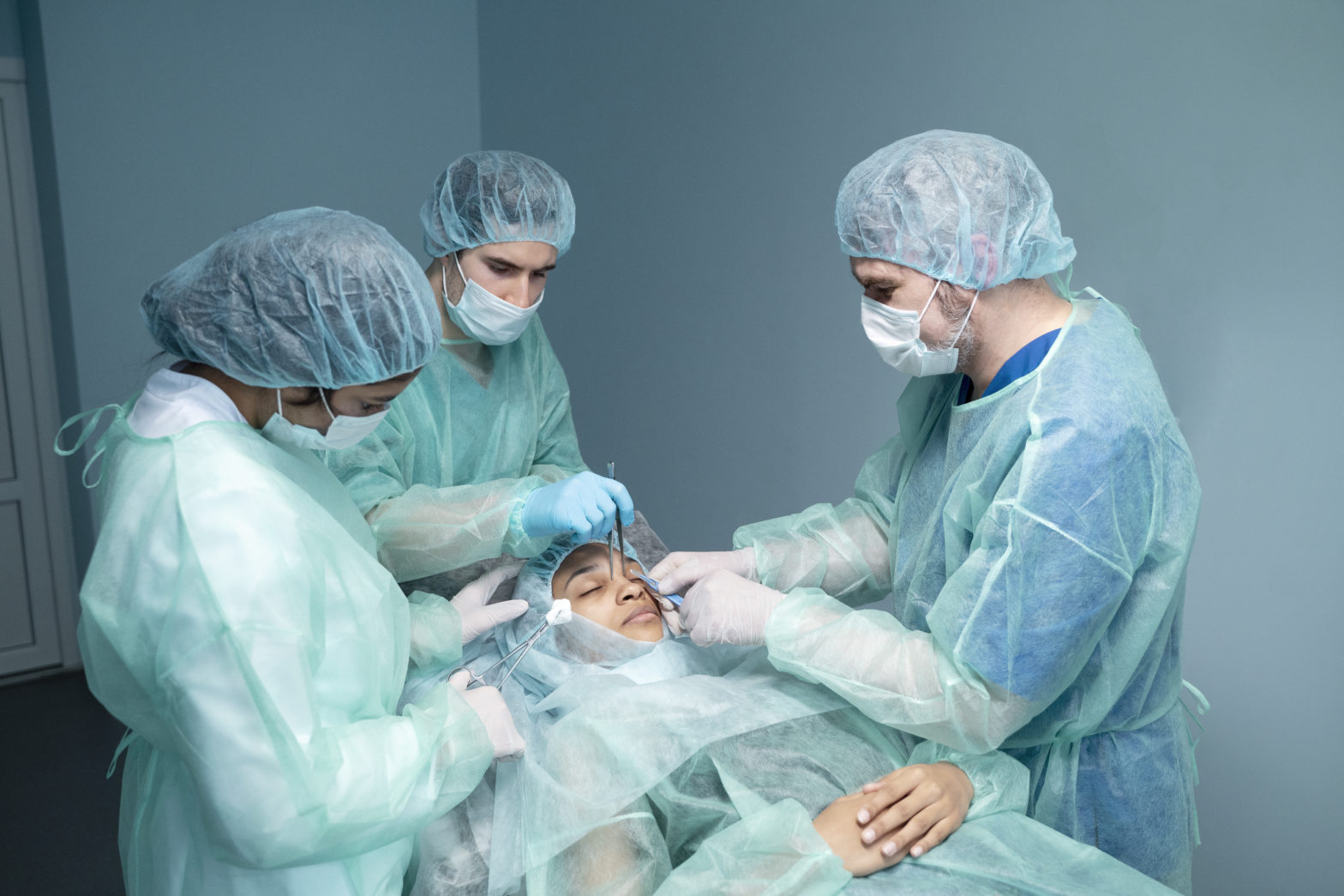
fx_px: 1269
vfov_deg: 38.9
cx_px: 672
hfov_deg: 55.8
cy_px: 448
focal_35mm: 34
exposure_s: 1/200
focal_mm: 34
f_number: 3.5
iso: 1600
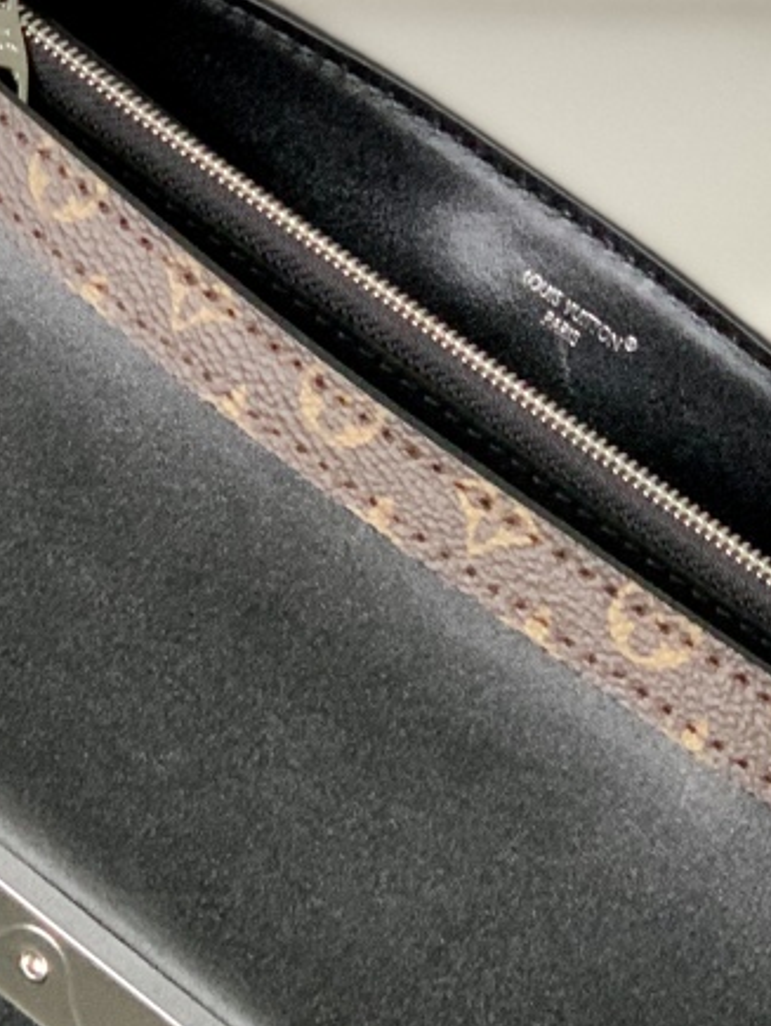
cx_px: 295
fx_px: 5100
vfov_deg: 11.5
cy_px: 486
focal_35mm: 172
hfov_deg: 8.6
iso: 125
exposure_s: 1/60
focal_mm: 6
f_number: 2.4
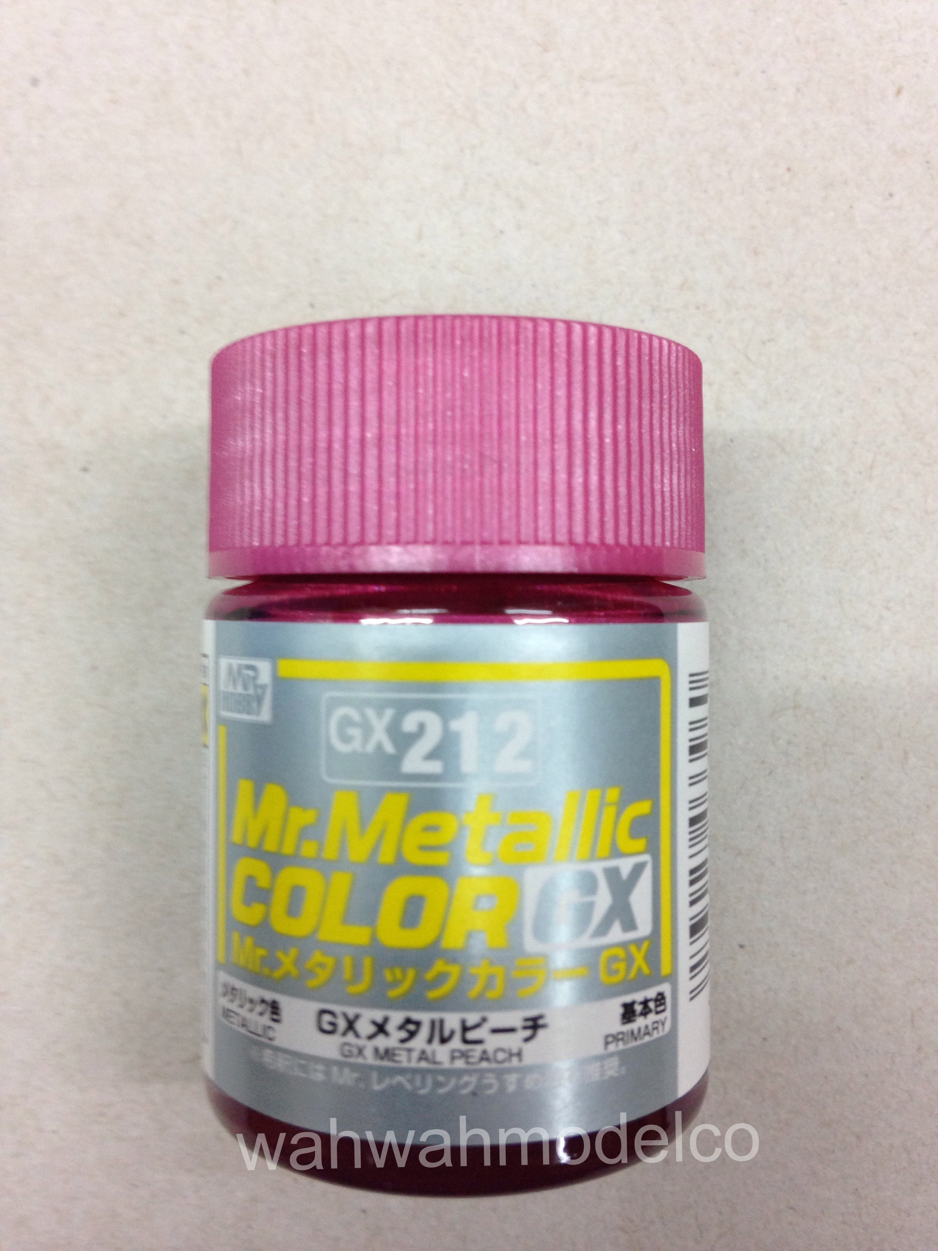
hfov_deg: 42.9
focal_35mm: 33
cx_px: 469
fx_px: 1192
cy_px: 626
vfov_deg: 55.4
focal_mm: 4.13
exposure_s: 1/20
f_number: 2.4
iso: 100
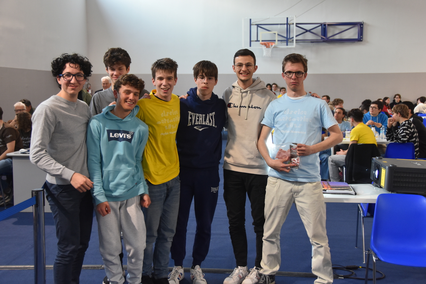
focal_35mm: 44
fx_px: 515
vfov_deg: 30.8
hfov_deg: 45.0
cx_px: 213
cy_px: 142
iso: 900
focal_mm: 29
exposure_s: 1/60
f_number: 4
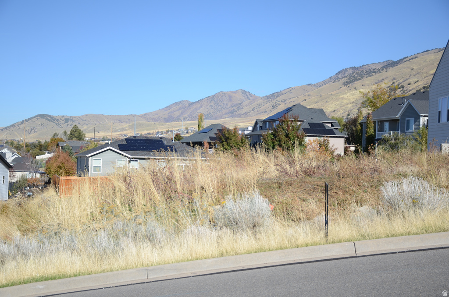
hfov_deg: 35.1
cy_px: 148
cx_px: 224
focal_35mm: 57
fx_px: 709
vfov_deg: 23.7
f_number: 4.2
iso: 100
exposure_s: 1/800
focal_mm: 38
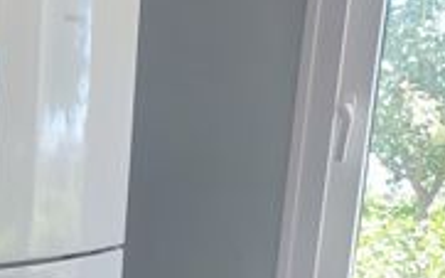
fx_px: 1249
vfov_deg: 12.2
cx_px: -163
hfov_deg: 18.5
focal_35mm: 103
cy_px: 399
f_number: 1.9
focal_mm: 6.04
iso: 50
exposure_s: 1/50
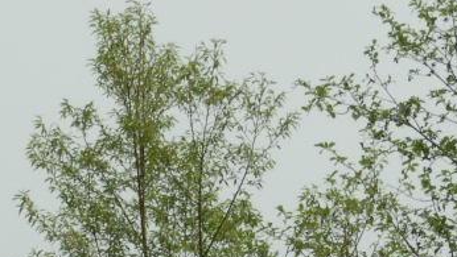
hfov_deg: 5.4
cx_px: 103
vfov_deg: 3.0
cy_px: 643
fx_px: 4886
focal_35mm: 403
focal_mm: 14.3
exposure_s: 1/1000
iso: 100
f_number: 4.5
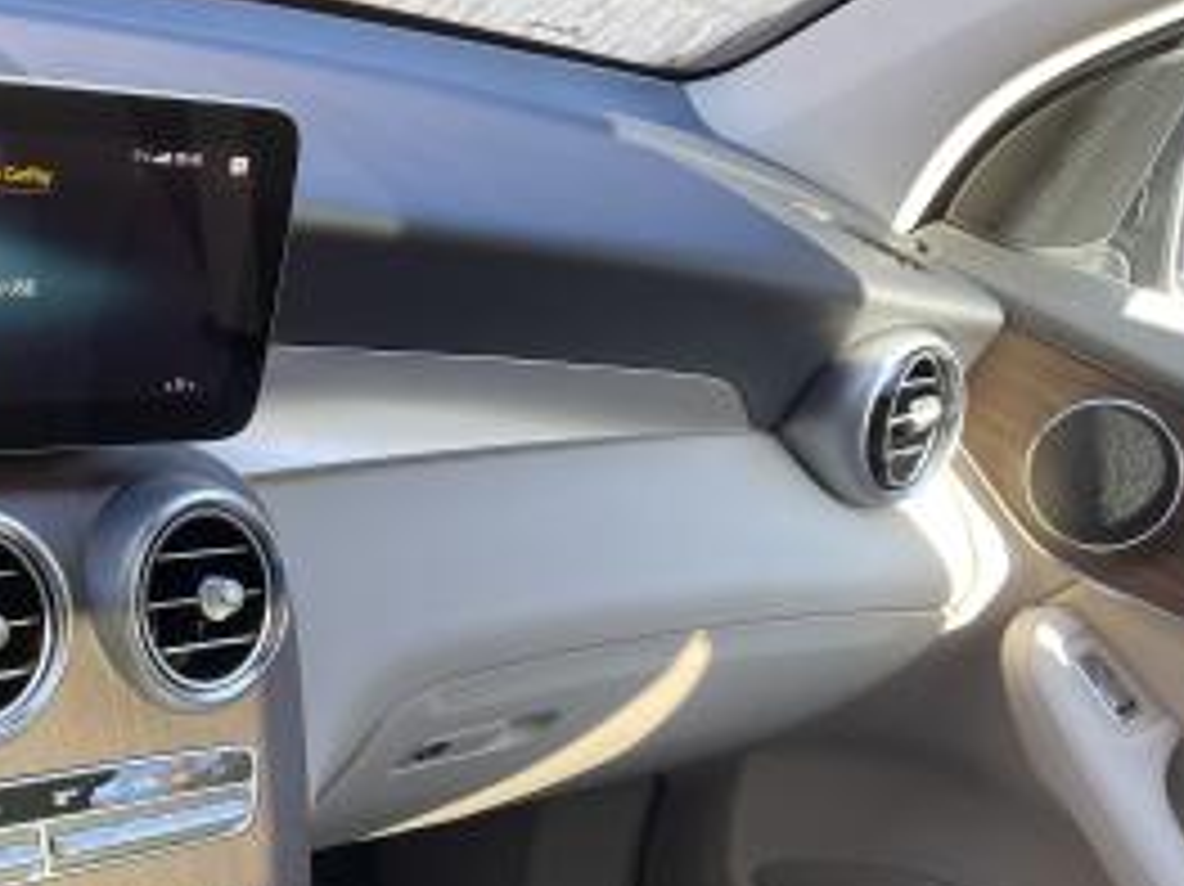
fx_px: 1641
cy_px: 760
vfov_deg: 29.3
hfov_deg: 38.7
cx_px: 297
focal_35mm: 48
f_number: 1.6
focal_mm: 5.1
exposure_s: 1/121
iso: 80
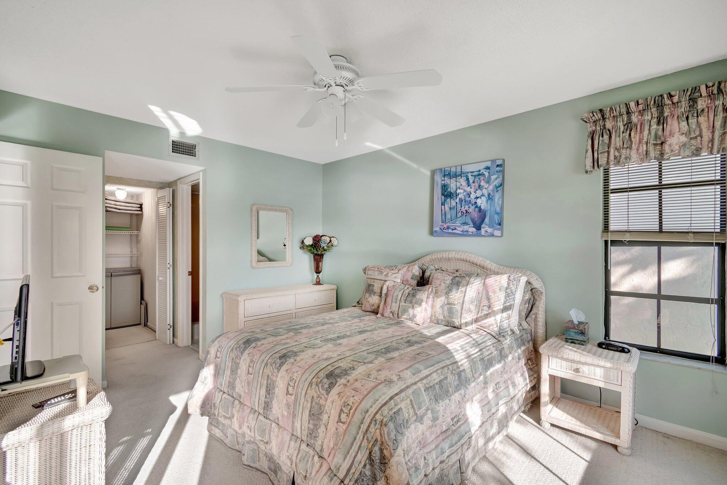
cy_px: 242
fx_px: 303
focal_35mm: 15
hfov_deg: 100.4
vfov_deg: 77.3
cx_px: 364
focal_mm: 10
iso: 1000
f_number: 8
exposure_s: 1/80
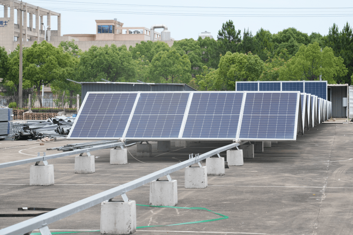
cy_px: 118
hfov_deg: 19.5
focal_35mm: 105
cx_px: 176
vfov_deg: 13.0
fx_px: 1030
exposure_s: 1/400
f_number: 9
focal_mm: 105
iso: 400
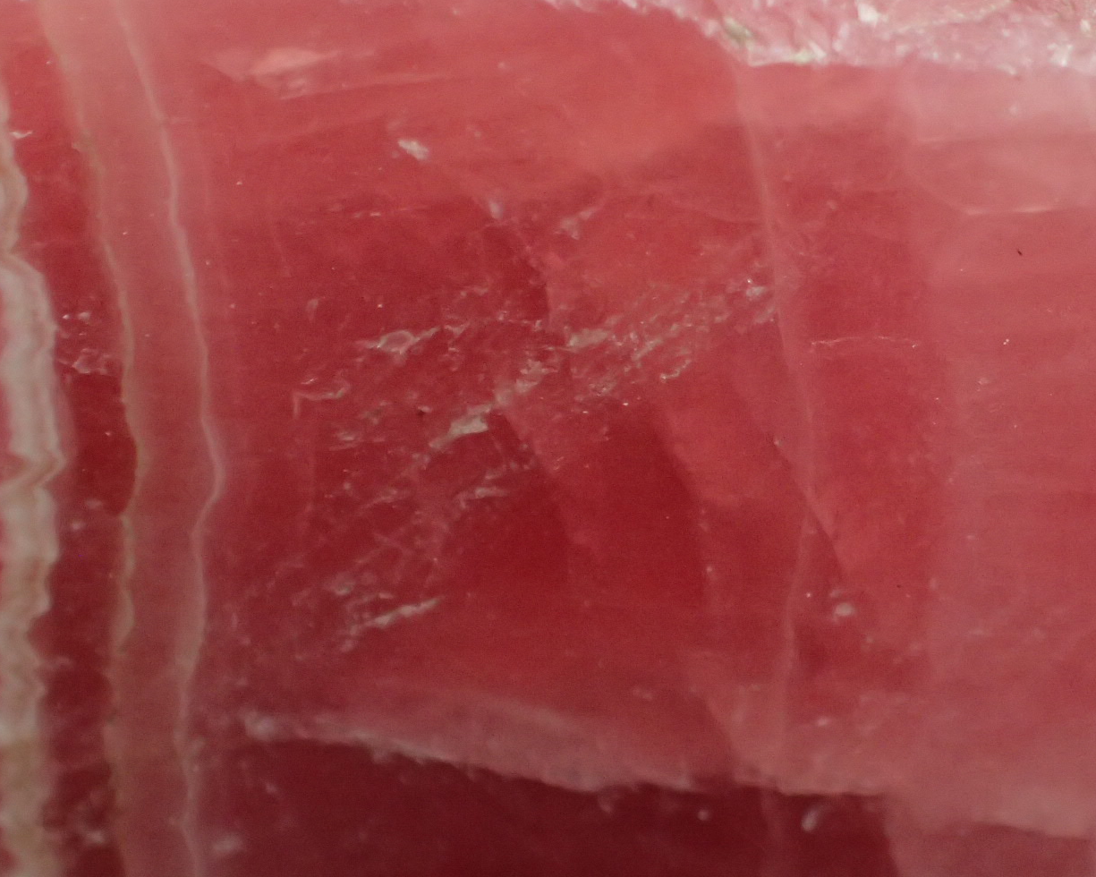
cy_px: 354
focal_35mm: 153
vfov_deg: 10.1
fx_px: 4963
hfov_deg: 12.6
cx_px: 832
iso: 800
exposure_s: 1/200
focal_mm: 18
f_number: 4.9
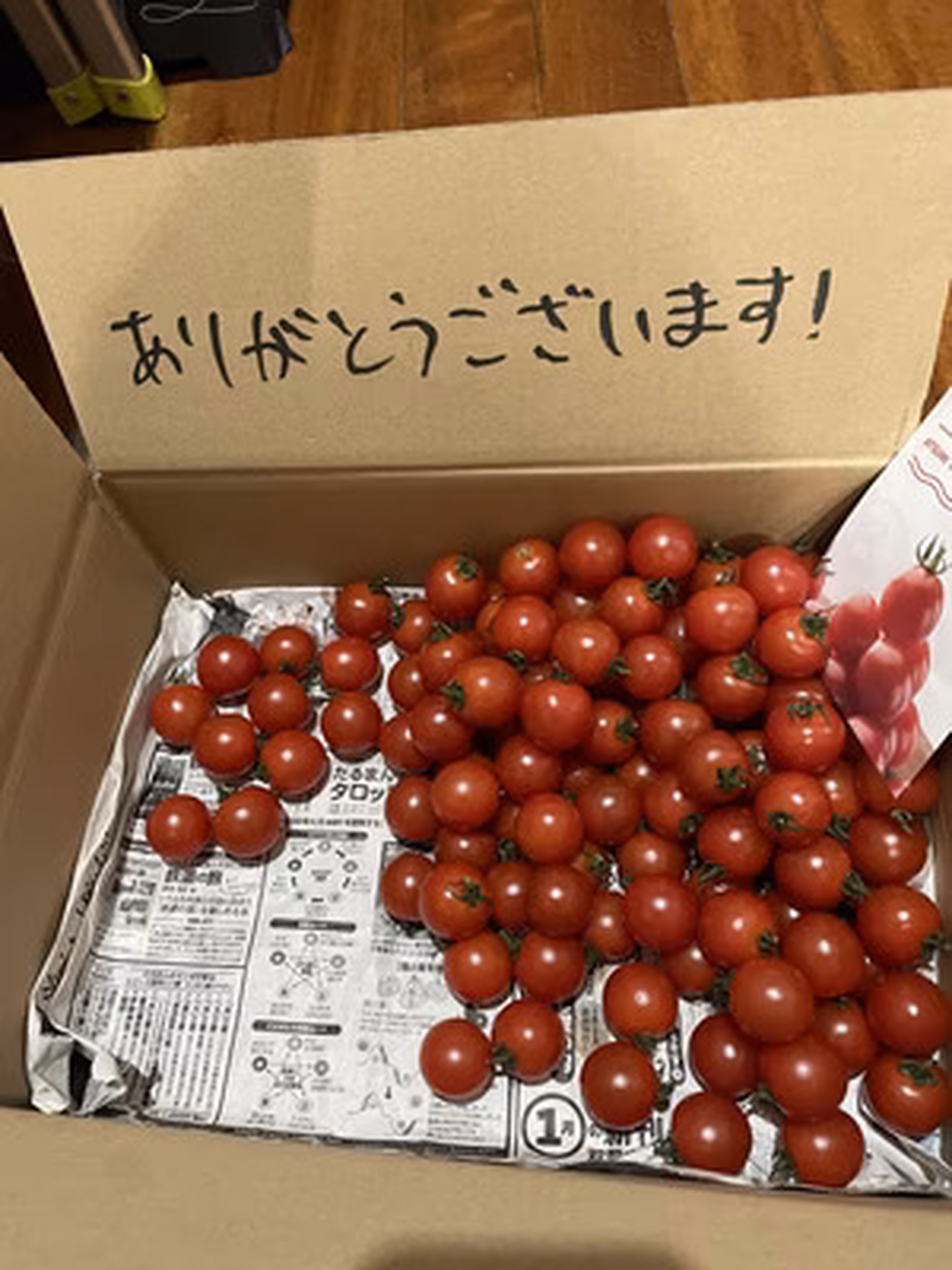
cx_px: 476
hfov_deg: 53.1
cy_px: 635
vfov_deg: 67.3
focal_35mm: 26
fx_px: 953
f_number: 1.6
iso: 500
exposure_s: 1/25
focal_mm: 4.2
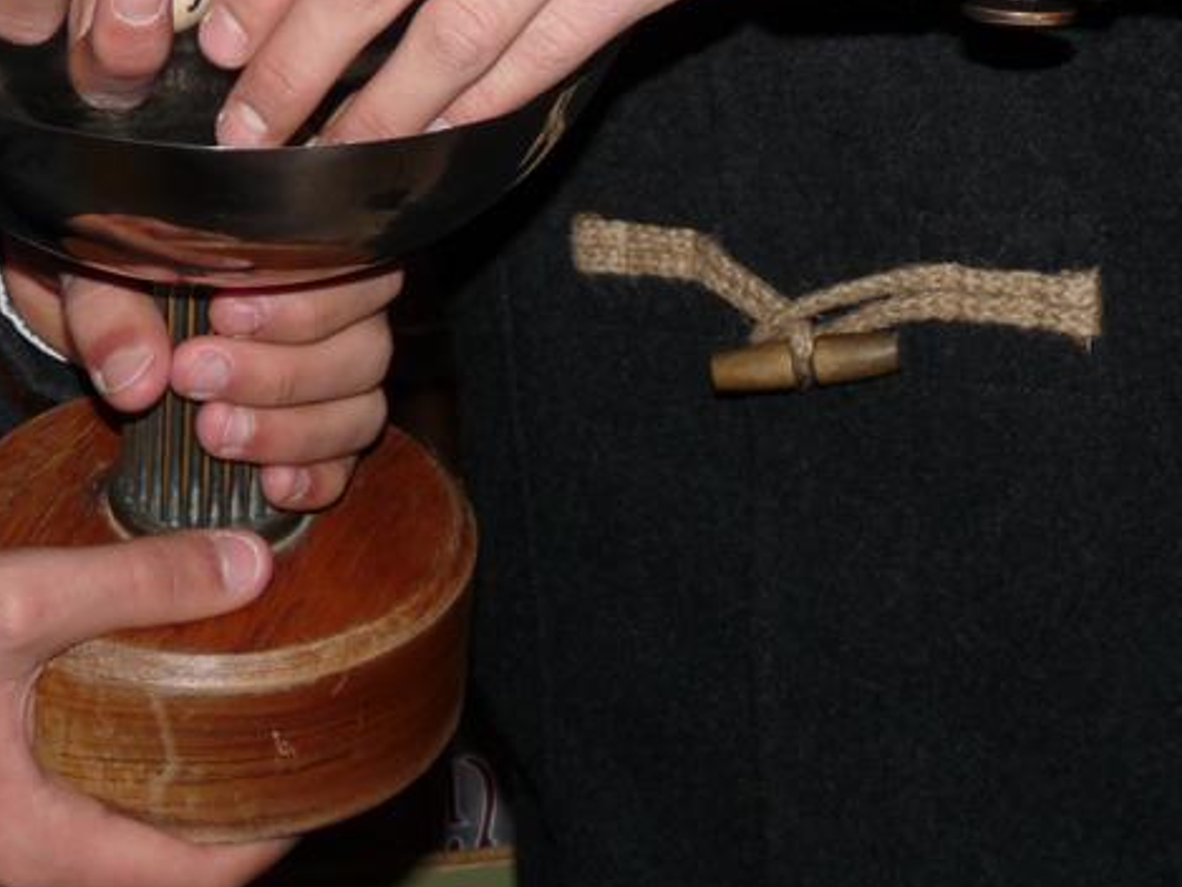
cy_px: 204
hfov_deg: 18.8
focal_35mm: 104
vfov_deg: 14.2
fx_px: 3552
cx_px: 416
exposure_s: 1/60
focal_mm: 7.6
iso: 100
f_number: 3
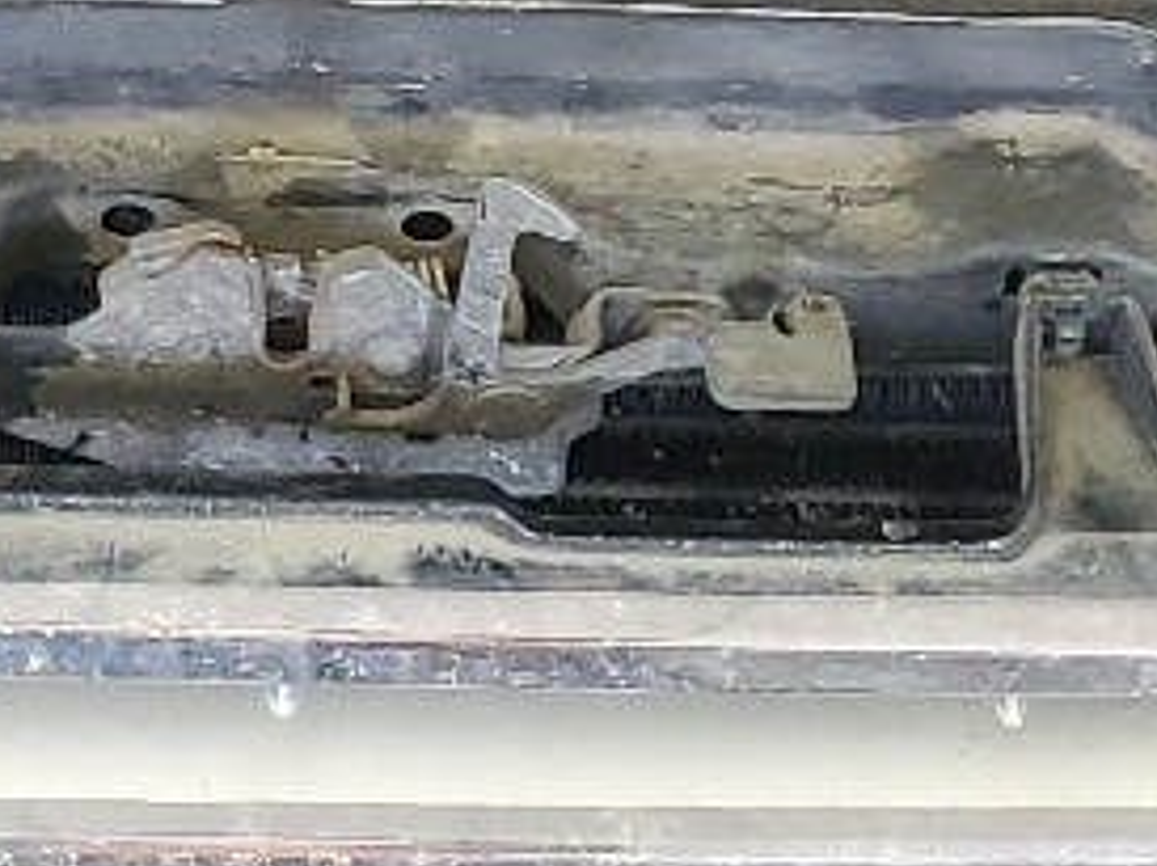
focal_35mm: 152
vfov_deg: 9.4
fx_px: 5076
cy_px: -575
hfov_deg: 12.8
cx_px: 13
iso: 134
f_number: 1.5
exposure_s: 1/60.2
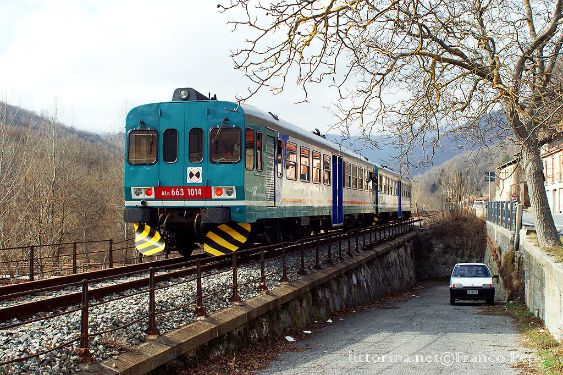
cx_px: 282
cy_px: 188
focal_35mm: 45
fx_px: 703
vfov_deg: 29.8
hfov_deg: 43.6
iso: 800
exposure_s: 1/500
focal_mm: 30
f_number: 8
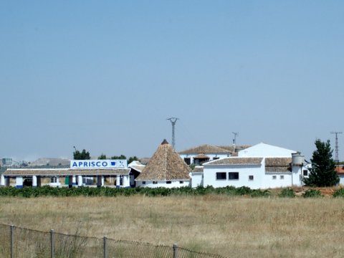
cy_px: 129
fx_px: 845
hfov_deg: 23.0
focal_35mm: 85
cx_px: 172
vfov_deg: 17.4
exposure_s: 1/1000
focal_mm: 17.8
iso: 100
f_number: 4.5
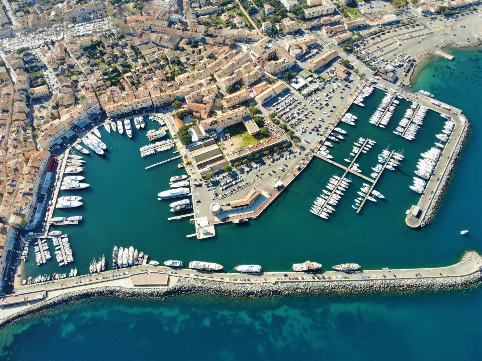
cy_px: 180
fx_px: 334
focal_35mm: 24
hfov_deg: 71.6
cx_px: 241
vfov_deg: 56.8
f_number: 2.8
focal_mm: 4.5
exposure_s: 1/412
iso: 100
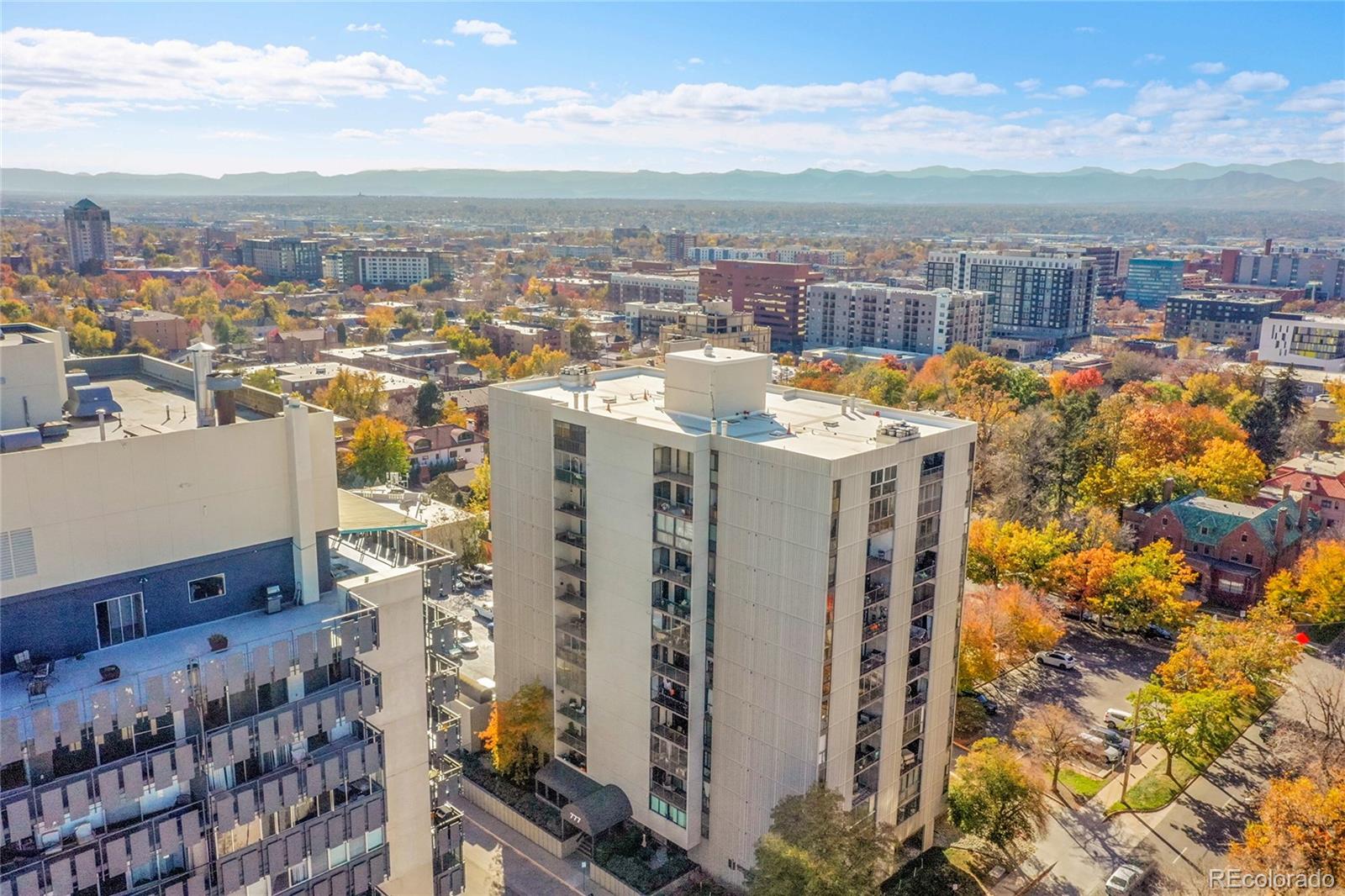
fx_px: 1046
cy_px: 448
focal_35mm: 28
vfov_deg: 46.4
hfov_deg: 65.5
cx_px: 672
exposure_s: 1/1250
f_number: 8
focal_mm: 10.26
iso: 800
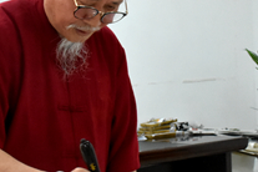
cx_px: 148
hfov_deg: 17.4
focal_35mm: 117
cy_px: 88
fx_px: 842
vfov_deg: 11.7
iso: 3200
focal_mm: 27
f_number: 11
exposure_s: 1/80
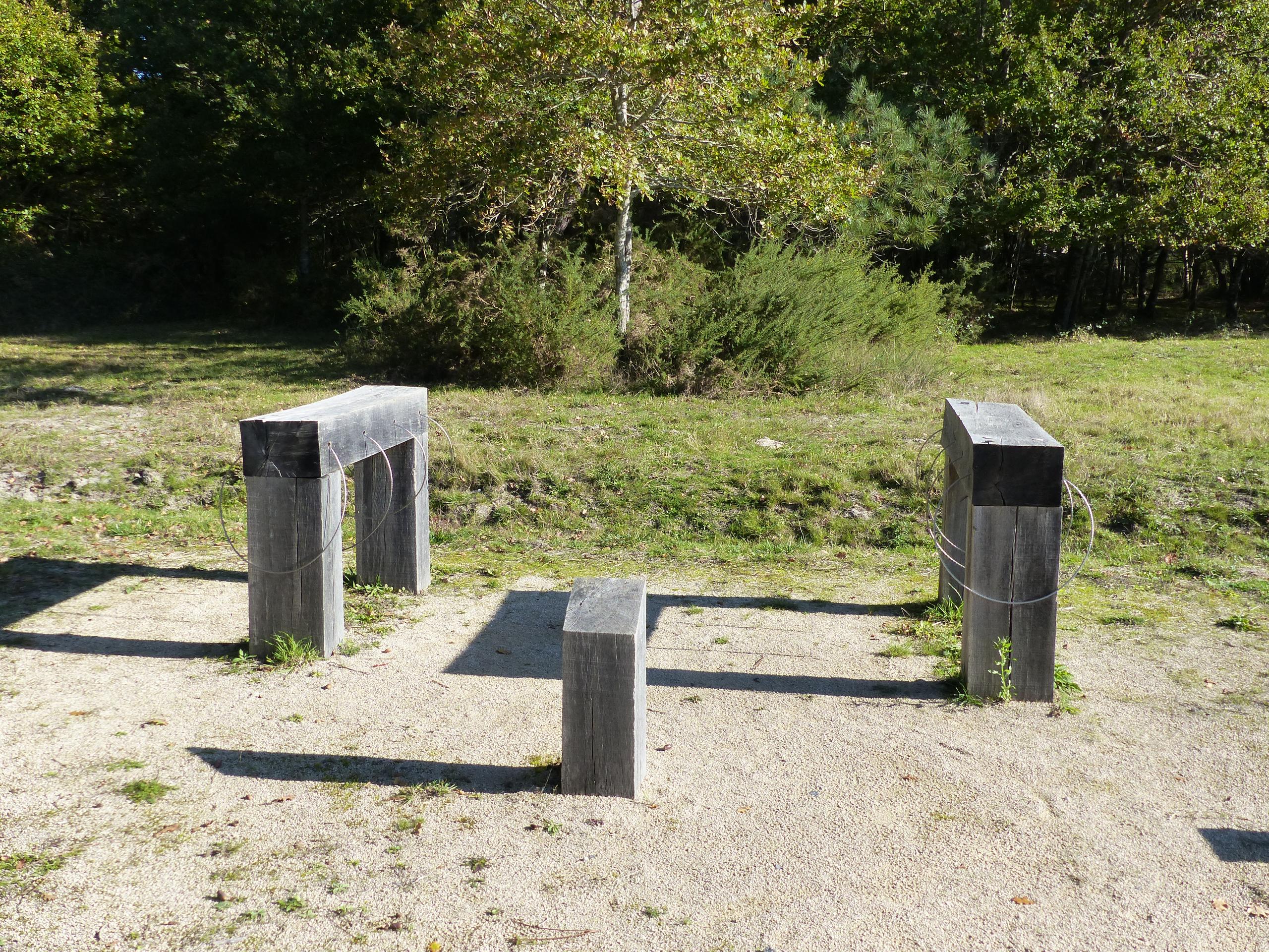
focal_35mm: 34
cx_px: 634
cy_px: 476
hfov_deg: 54.0
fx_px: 1246
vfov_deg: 41.8
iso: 160
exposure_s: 1/500
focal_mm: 6.2
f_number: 4
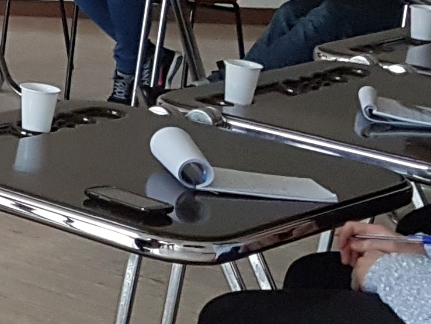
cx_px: -451
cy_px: -131
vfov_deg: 10.2
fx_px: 1769
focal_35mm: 142
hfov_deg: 12.2
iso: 200
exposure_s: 1/50
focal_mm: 4.2
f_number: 1.7
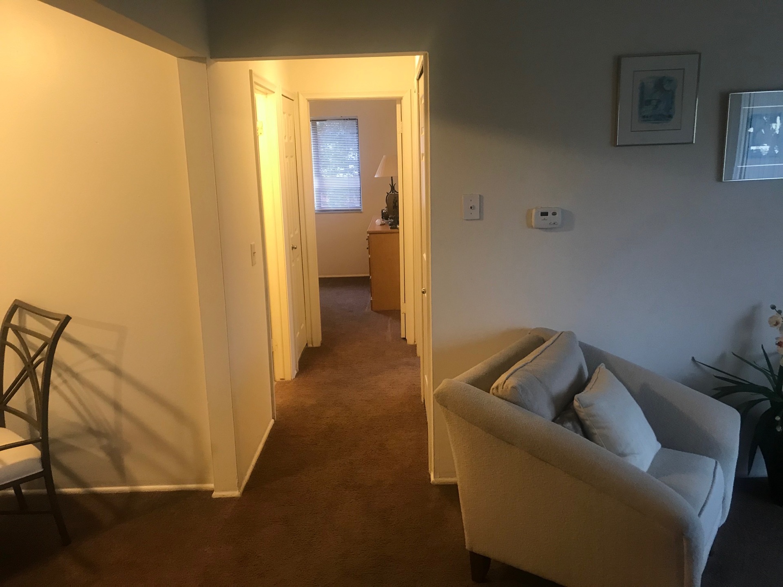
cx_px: 392
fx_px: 633
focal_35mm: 28
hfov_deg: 63.4
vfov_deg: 49.7
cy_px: 294
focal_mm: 3.99
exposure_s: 1/15
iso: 50
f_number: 1.8
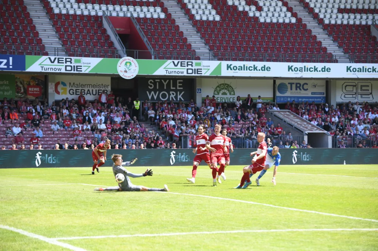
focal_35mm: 112
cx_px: 189
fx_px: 1176
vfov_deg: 12.2
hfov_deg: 18.3
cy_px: 126
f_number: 4.8
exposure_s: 1/2000
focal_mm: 112
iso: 1000
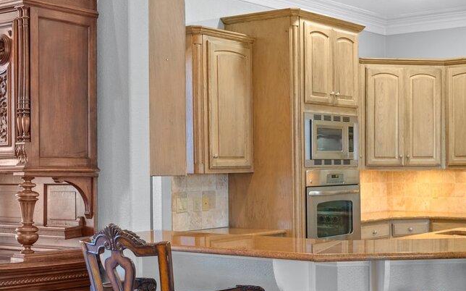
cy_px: 180
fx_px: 749
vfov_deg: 21.9
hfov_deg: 33.1
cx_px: 401
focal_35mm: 59
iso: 100
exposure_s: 4
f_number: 8
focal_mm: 23
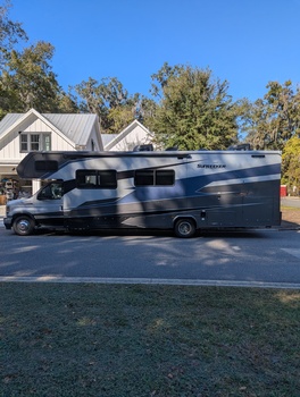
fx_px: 276
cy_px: 198
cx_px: 150
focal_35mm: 24
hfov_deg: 57.0
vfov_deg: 71.5
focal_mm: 6.81
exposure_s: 1/2833
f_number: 1.85
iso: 45
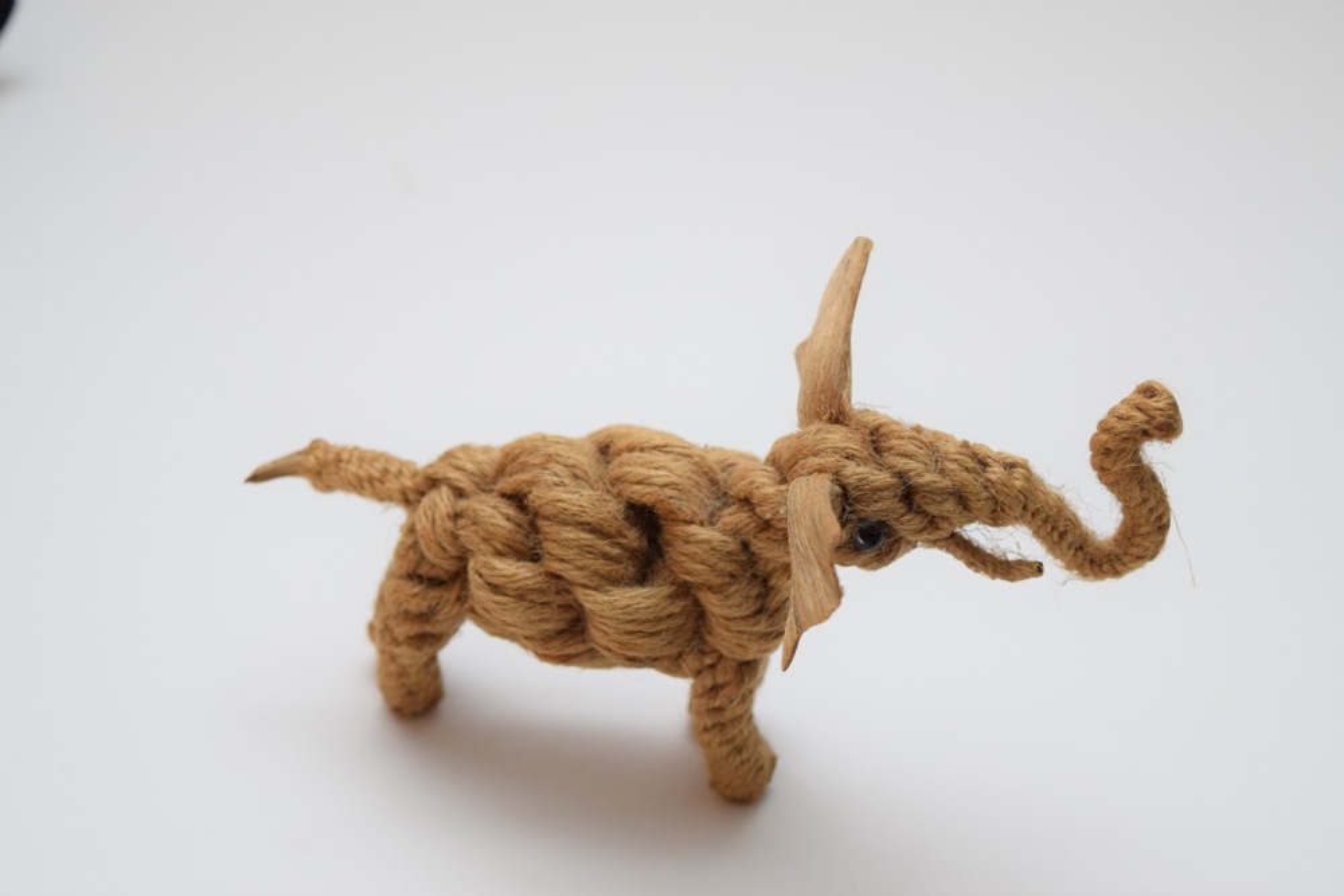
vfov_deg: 18.9
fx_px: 2688
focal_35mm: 72
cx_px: 672
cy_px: 448
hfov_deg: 28.1
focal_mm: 48
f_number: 5.3
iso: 800
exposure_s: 1/80
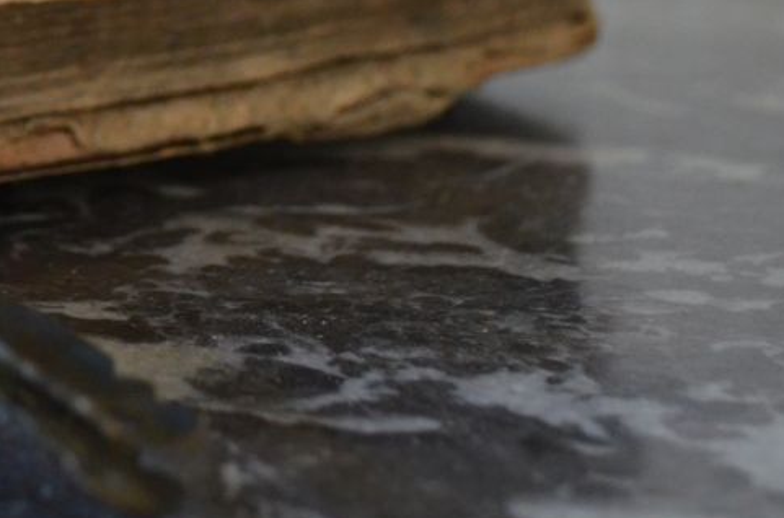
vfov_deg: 10.1
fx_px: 2845
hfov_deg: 15.0
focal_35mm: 131
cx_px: -244
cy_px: -216
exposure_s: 1/60
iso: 1400
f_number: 4.5
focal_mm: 30
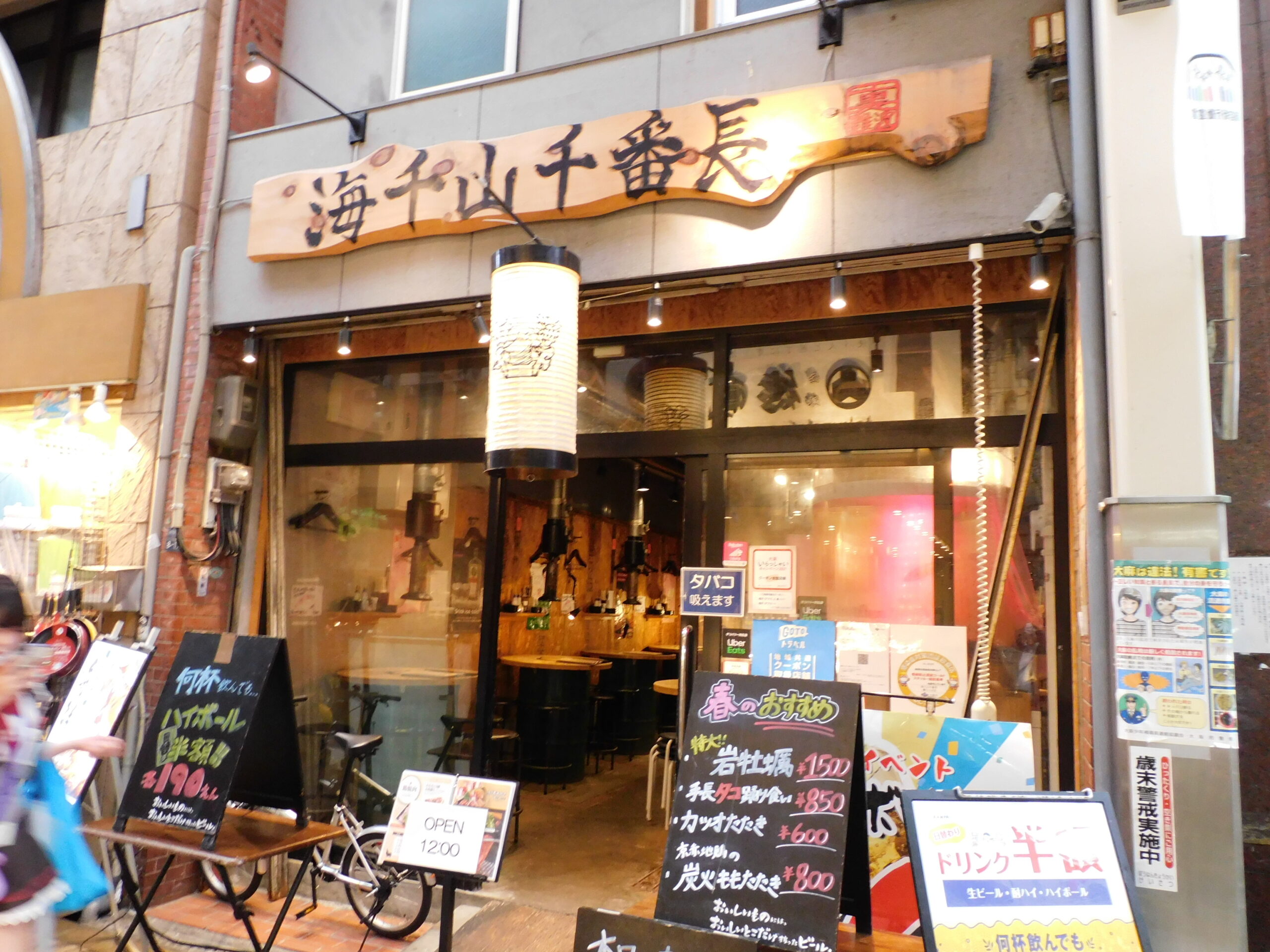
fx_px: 881
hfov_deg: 71.6
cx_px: 635
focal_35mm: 24
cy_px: 476
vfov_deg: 56.8
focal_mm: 4.3
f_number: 3.3
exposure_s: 1/20
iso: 400
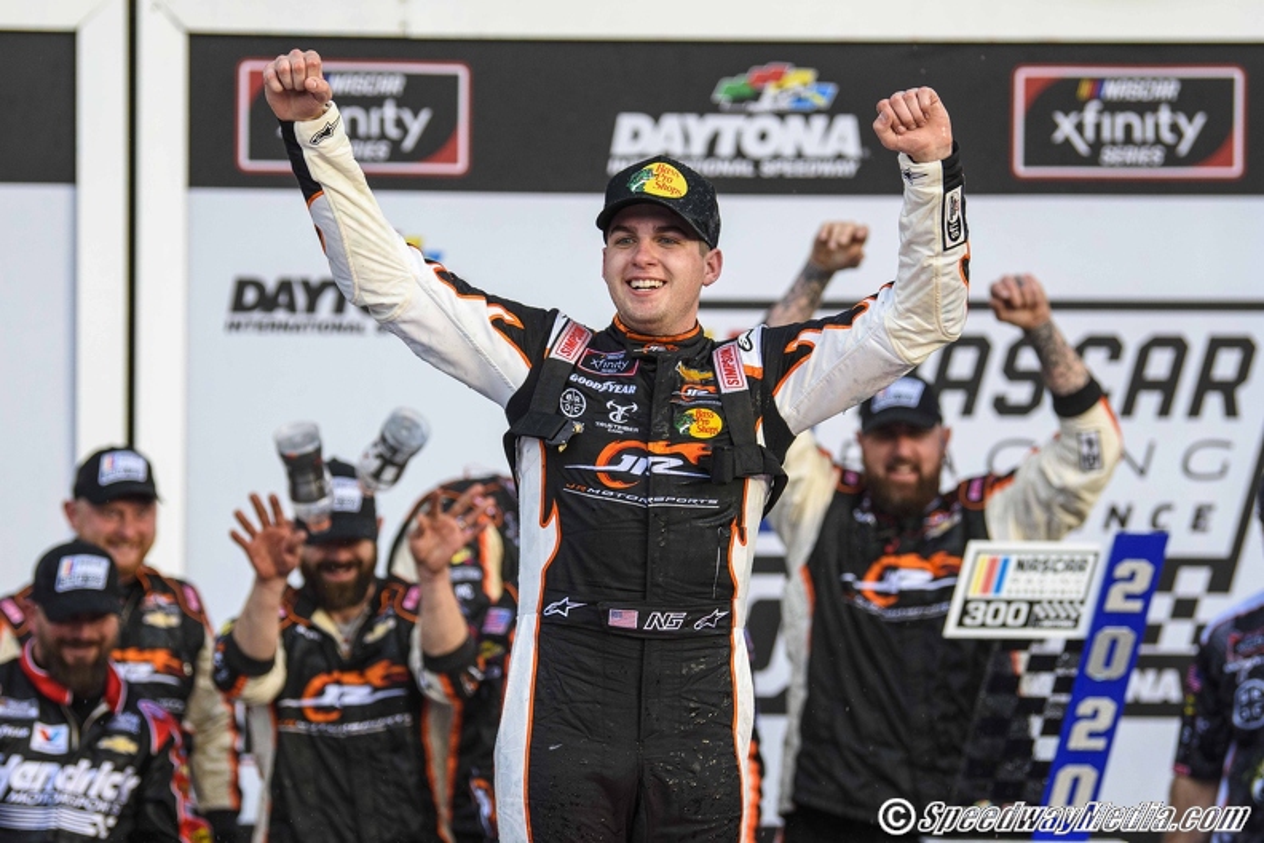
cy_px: 422
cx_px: 632
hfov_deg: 11.2
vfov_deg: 7.5
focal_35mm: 183
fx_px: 6425
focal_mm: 122
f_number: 2.8
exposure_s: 1/800
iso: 400
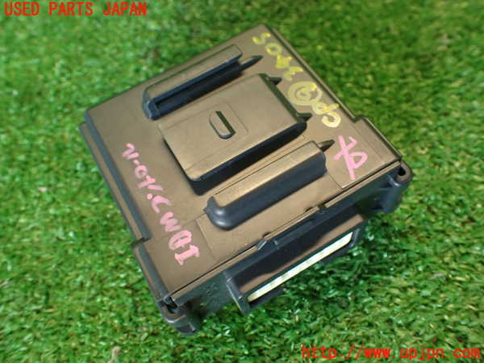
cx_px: 242
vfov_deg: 44.2
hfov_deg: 56.8
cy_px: 182
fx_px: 447
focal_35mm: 32
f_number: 2.4
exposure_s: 1/30
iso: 250
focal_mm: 5.79
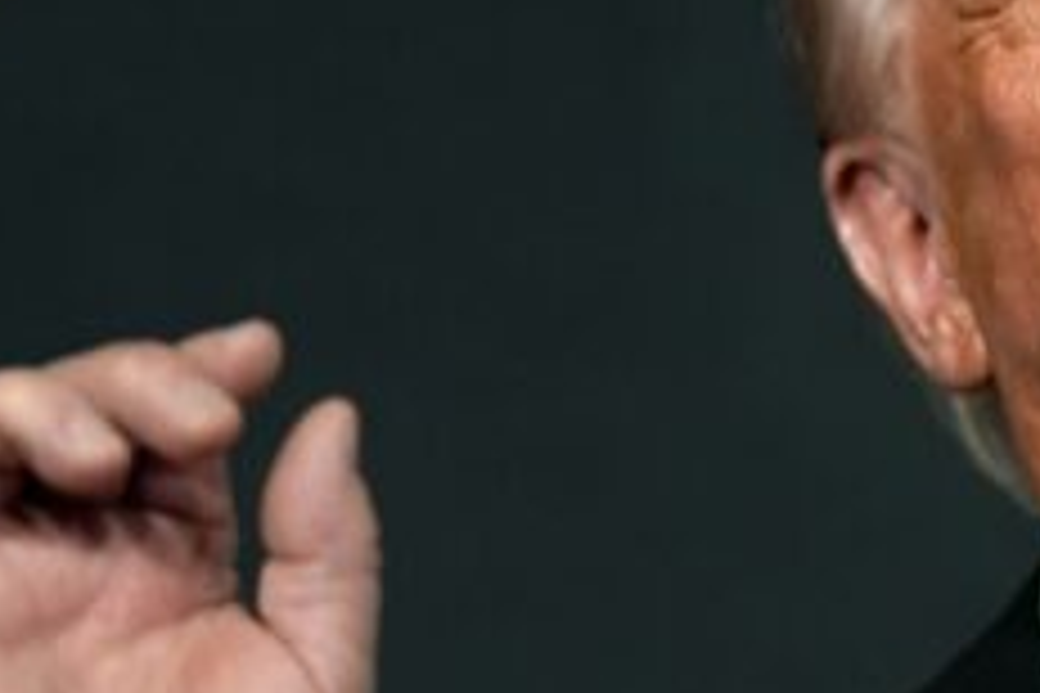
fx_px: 14790
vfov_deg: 2.7
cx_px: 1103
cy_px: 304
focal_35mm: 512
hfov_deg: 4.0
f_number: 2.8
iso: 2000
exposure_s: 1/500
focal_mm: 185
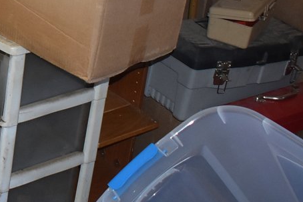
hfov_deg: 17.9
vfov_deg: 13.2
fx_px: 850
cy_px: -46
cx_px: -158
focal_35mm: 101
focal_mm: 18
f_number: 3.5
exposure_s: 1/125
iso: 900
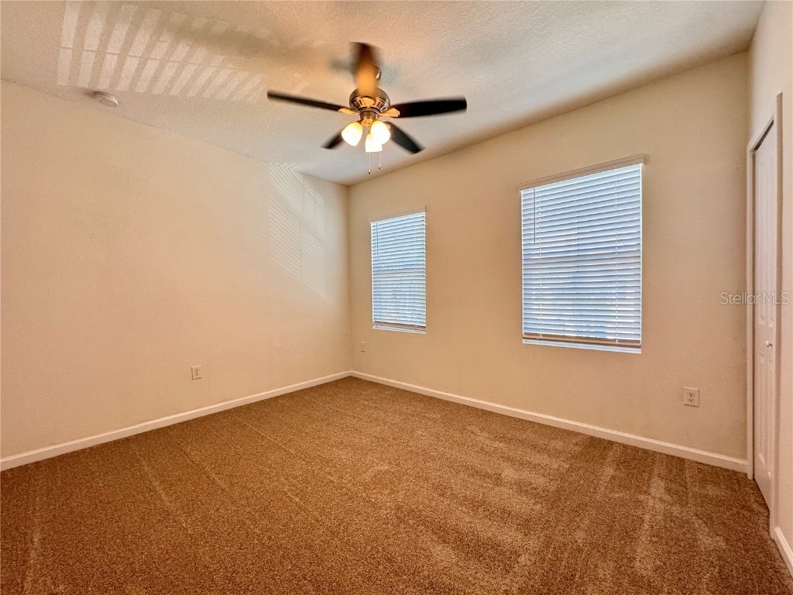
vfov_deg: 85.7
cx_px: 396
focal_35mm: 14
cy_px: 298
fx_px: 321
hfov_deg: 102.1
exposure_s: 1/120
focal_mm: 2.22
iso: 200
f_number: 2.2
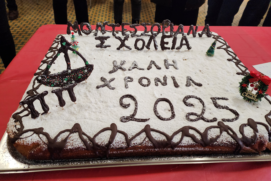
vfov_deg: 53.0
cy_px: 80
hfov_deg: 73.7
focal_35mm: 24
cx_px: 135
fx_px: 181
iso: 640
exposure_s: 1/100
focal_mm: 6.4
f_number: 1.8
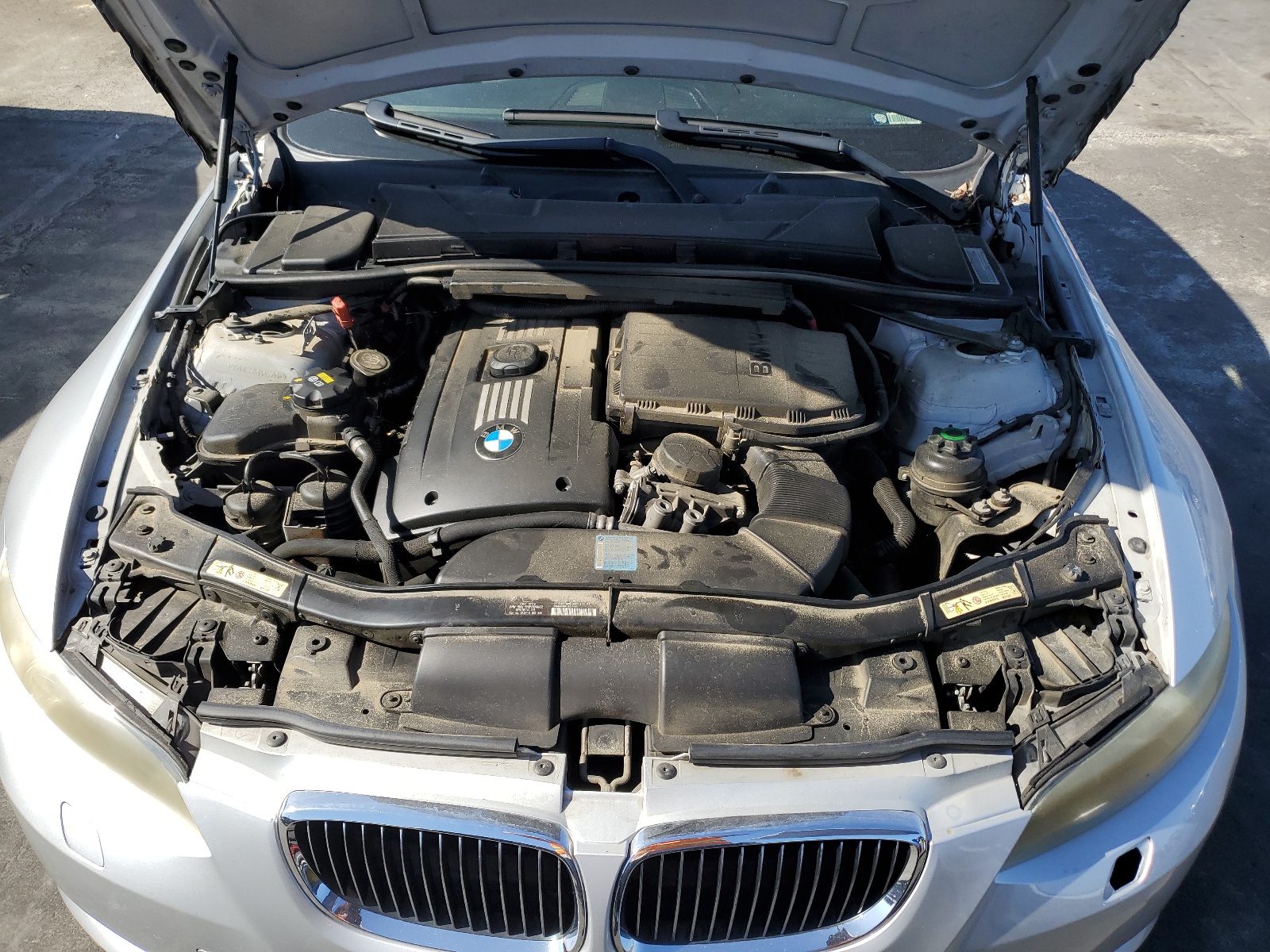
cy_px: 476
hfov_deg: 67.3
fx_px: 954
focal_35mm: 26
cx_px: 635
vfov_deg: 53.1
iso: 50
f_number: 1.5
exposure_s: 1/2000
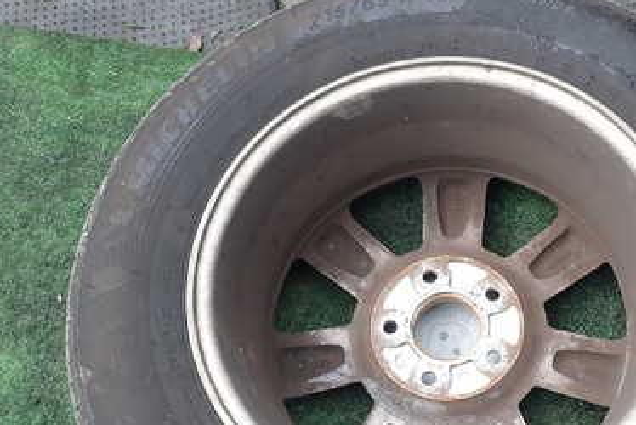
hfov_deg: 38.9
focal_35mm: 50
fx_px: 884
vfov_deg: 26.7
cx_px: 442
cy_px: 323
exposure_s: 1/320
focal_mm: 5.4
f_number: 3.2
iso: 100
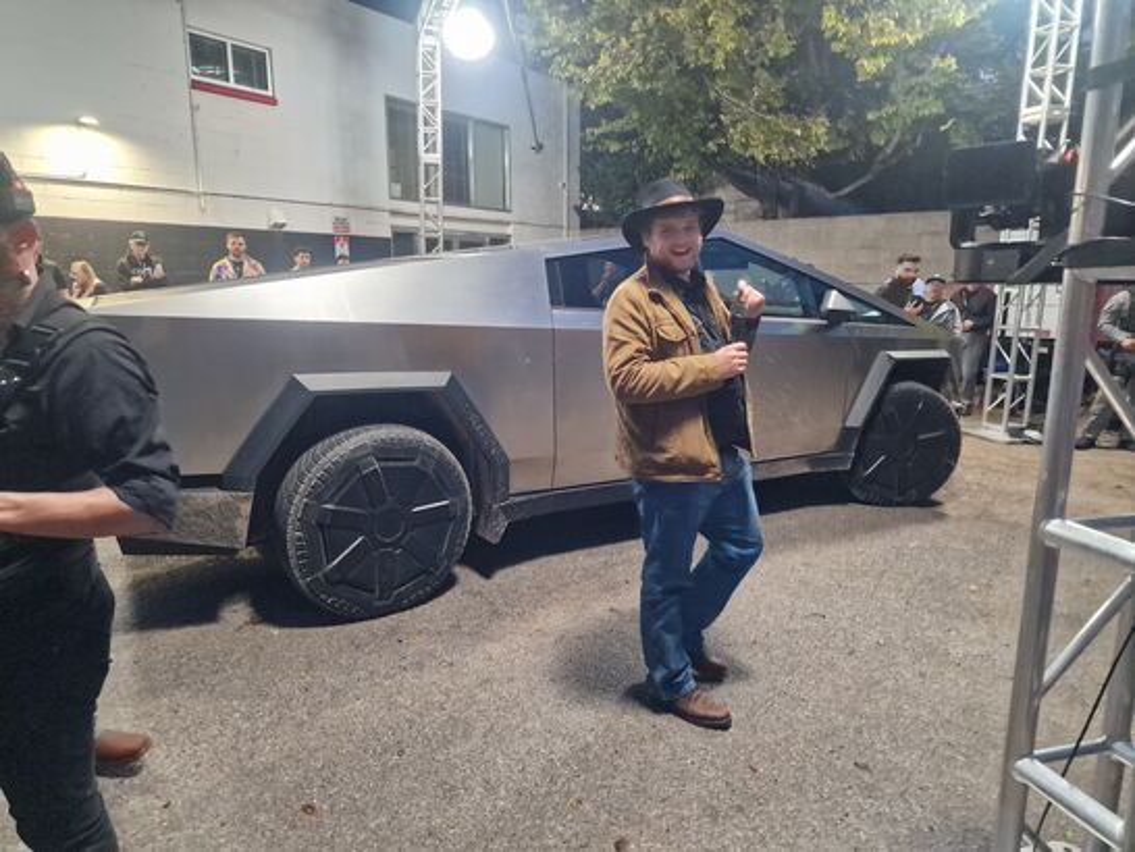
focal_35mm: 23
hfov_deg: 73.9
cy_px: 426
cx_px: 568
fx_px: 754
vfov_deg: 58.9
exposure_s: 1/120
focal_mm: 6.4
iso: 1000
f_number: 1.8
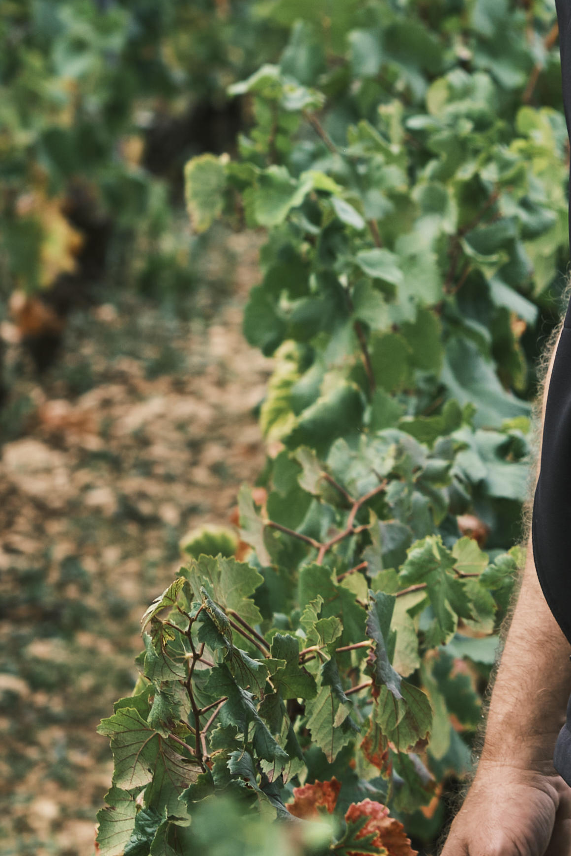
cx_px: 797
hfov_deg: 5.2
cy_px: 361
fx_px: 6278
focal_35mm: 264
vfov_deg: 7.8
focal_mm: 50
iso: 160
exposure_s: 1/250
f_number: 4
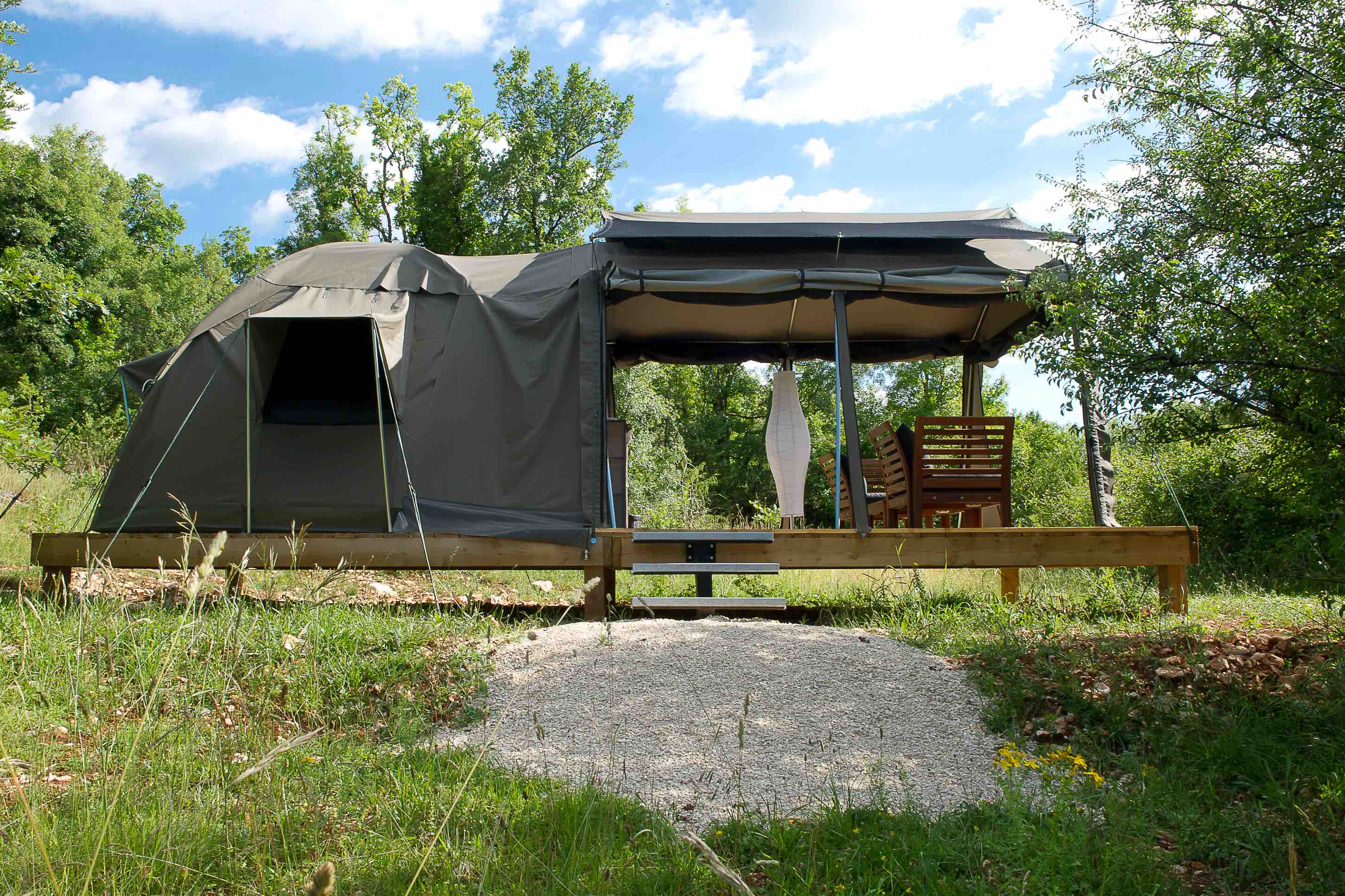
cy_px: 440
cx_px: 663
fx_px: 1046
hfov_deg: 65.5
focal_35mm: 28
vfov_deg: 46.4
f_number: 22
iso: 320
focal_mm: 27
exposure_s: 1/40
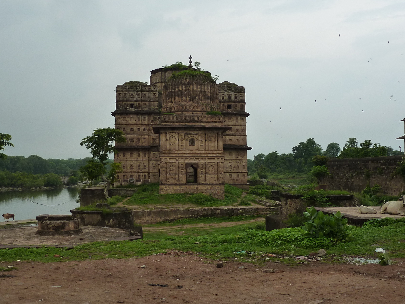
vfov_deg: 35.1
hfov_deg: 45.8
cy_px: 152
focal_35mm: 41
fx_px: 480
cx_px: 202
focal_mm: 4.7
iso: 125
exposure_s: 1/125
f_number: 4
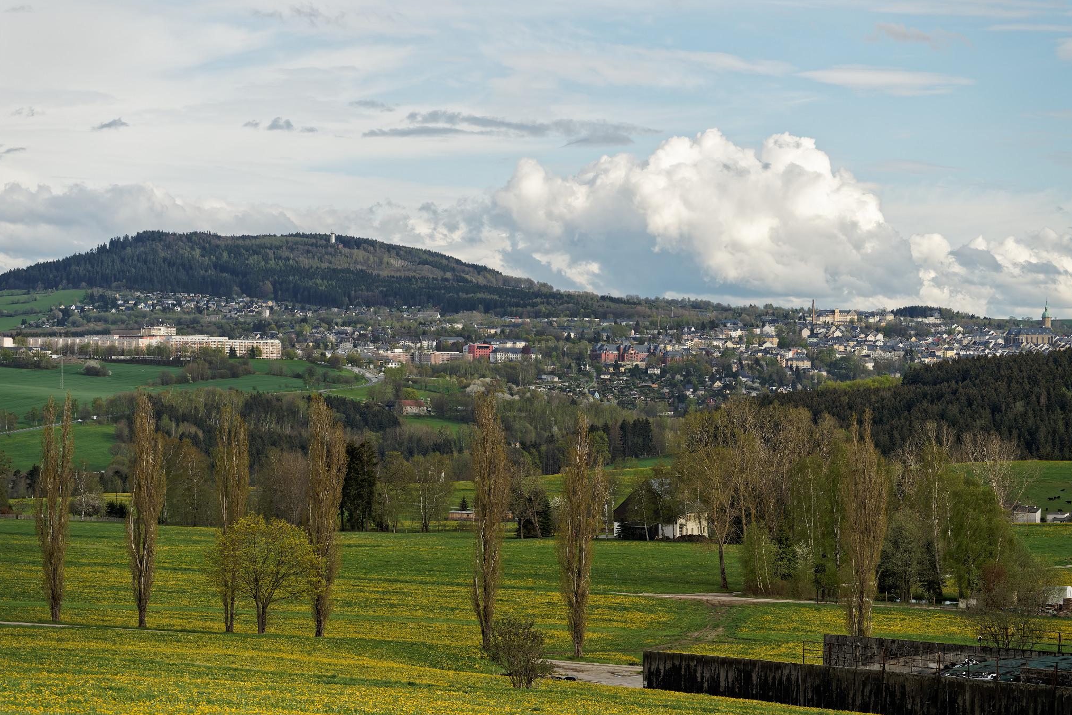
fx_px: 3007
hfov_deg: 20.2
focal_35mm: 101
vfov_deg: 13.6
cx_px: 538
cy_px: 357
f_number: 8
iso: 200
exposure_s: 1/400
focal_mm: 100
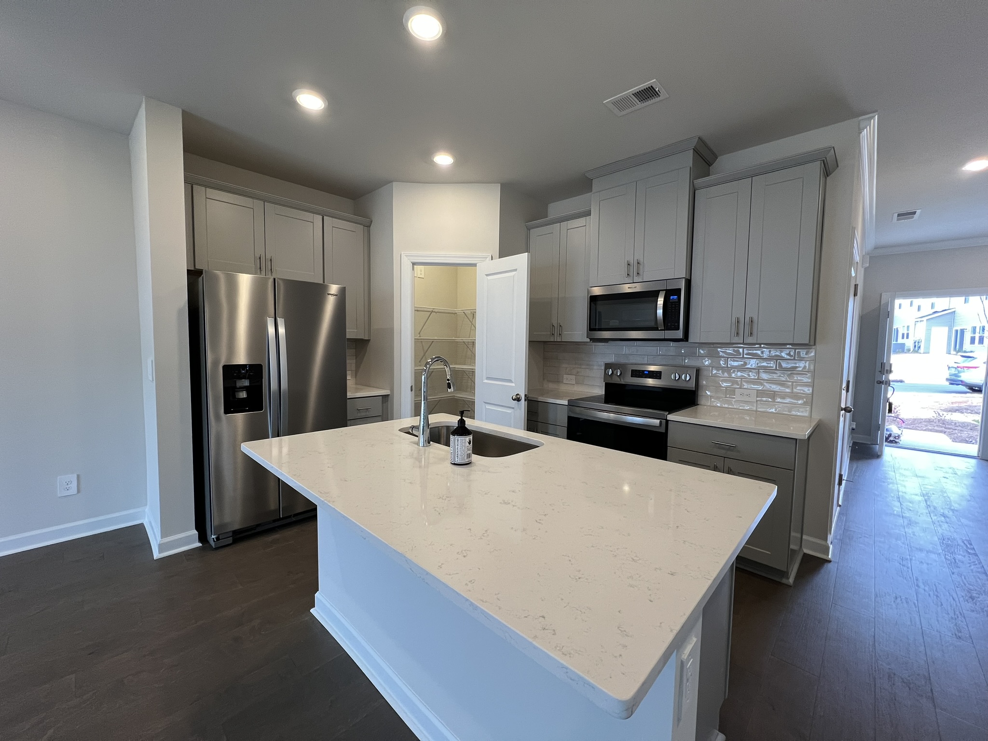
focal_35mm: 13
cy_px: 370
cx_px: 494
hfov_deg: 106.2
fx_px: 371
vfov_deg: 89.9
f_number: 1.8
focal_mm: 1.57
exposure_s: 1/120
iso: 160
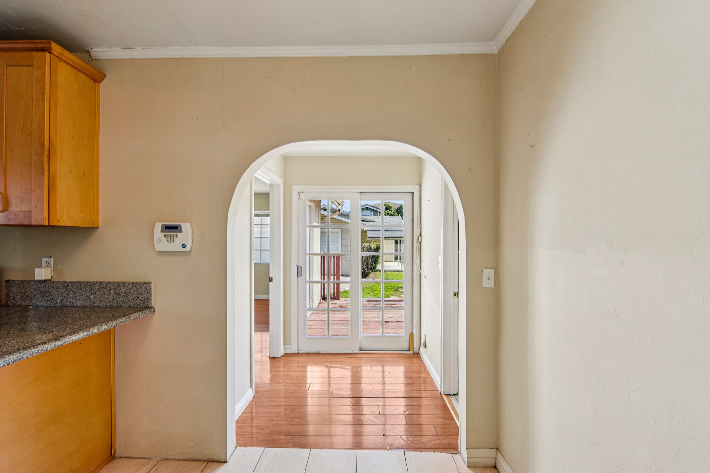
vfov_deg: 81.2
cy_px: 236
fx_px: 276
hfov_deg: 104.3
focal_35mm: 14
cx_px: 355
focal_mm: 14
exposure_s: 1/400
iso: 400
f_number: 8
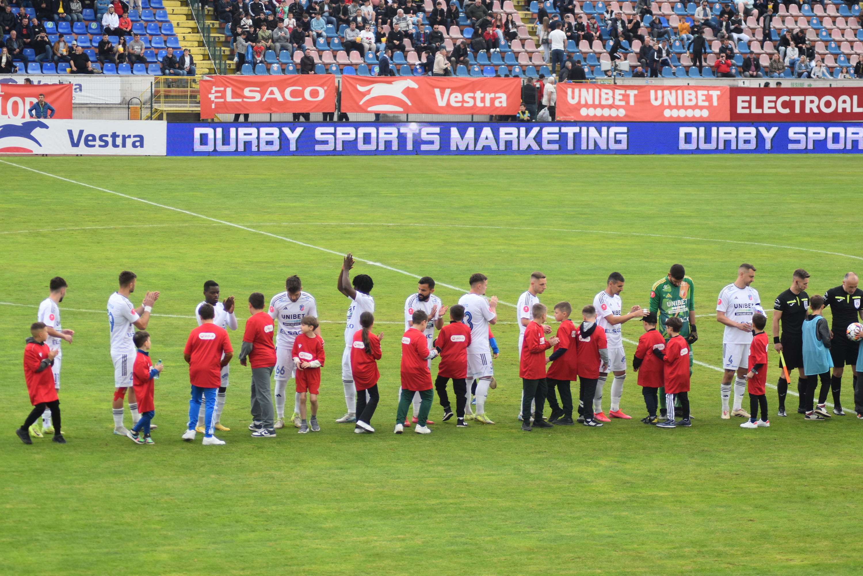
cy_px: 288
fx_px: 4315
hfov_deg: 11.4
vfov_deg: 7.6
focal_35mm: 180
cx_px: 432
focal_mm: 120
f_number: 5.6
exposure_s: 1/500
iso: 250
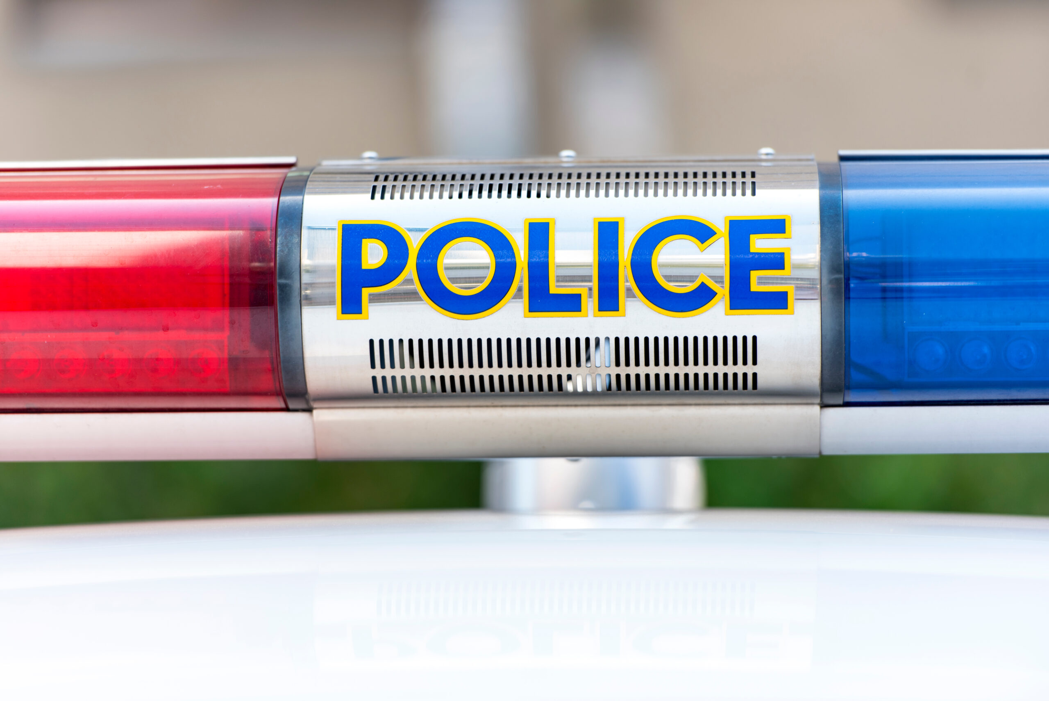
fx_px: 5830
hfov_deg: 10.3
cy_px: 350
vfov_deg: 6.9
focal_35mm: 200
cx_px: 524
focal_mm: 200
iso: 160
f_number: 2.8
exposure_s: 1/250
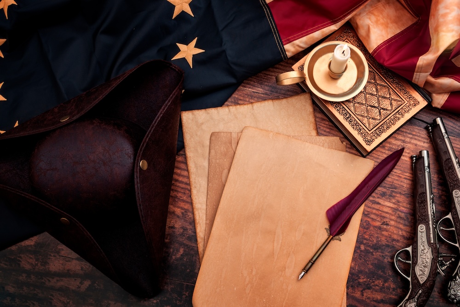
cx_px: 230
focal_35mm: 42
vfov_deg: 31.9
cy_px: 154
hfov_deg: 46.4
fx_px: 537
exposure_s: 1/125
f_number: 9
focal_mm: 28
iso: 100
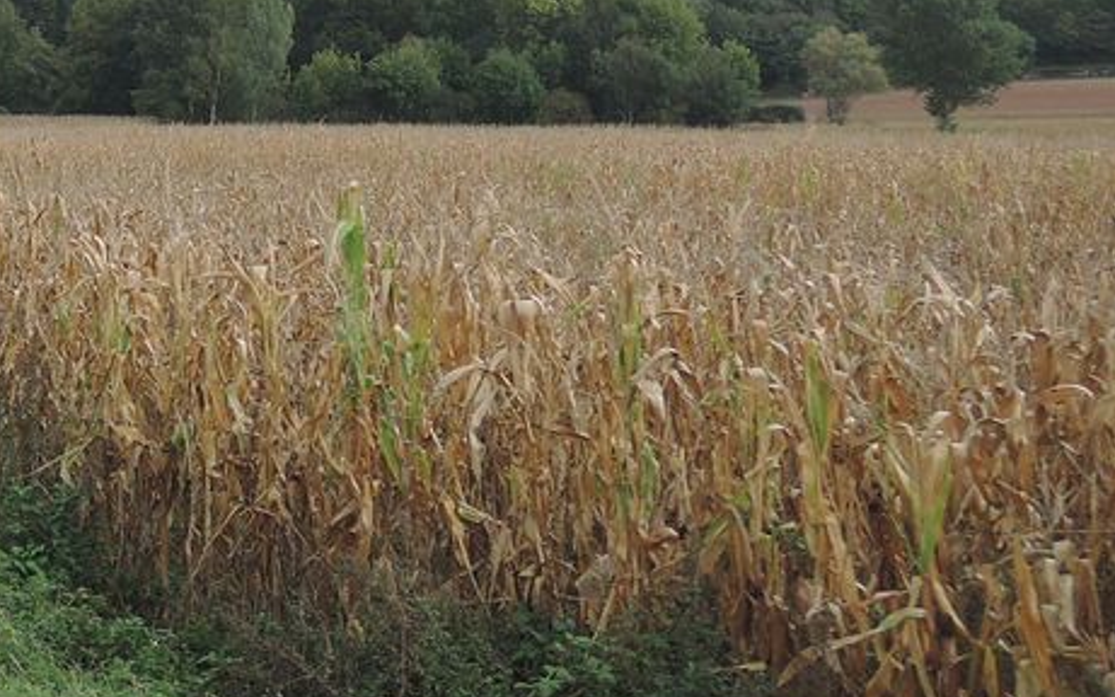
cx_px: -92
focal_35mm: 92
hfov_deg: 21.5
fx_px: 2795
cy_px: -68
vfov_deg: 13.9
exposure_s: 1/320
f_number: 3.5
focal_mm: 8.6
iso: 80
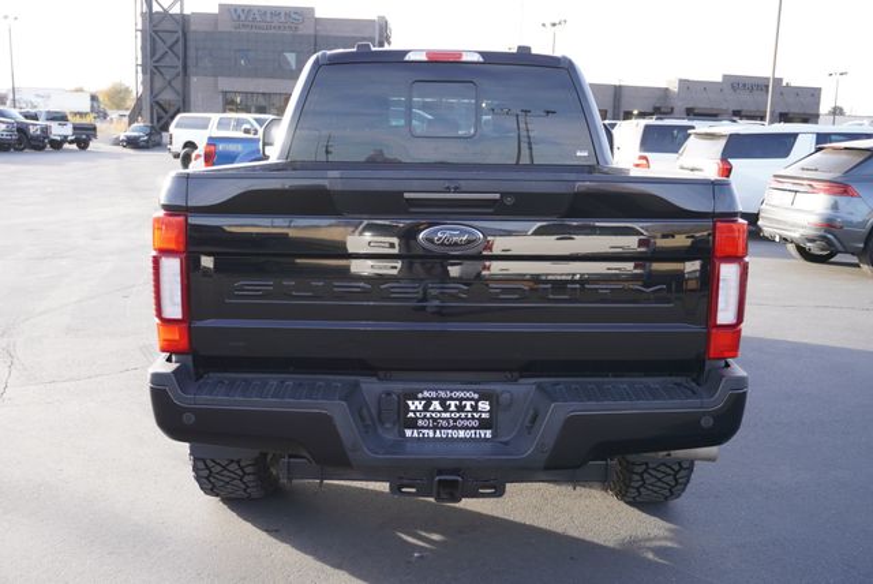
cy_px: 292
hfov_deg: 51.2
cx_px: 436
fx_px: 910
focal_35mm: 38
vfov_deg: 35.6
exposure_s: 1/60
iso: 100
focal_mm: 25
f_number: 4.5
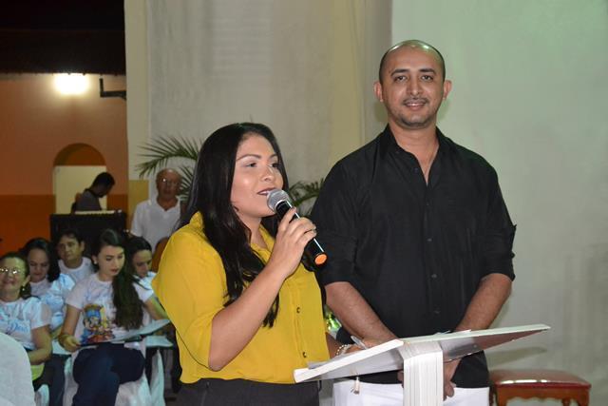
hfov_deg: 31.9
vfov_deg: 21.6
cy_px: 203
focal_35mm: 63
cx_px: 304
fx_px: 1064
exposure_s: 1/60
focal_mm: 42
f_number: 4.8
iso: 3200
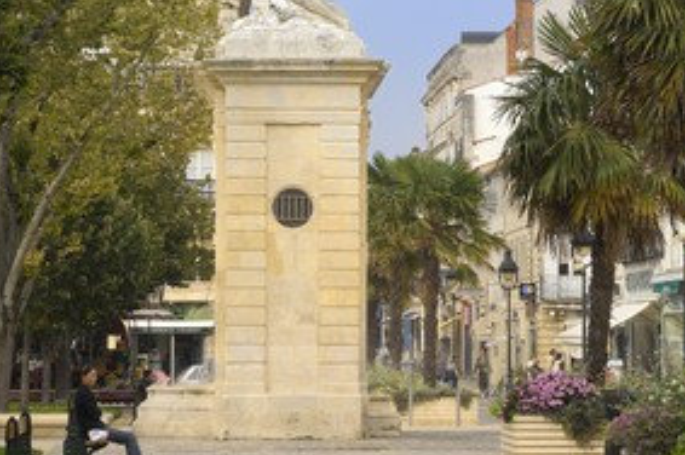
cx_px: 455
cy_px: 220
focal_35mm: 156
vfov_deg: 8.8
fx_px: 2965
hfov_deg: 13.2
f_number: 6.3
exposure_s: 1/160
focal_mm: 70
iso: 100
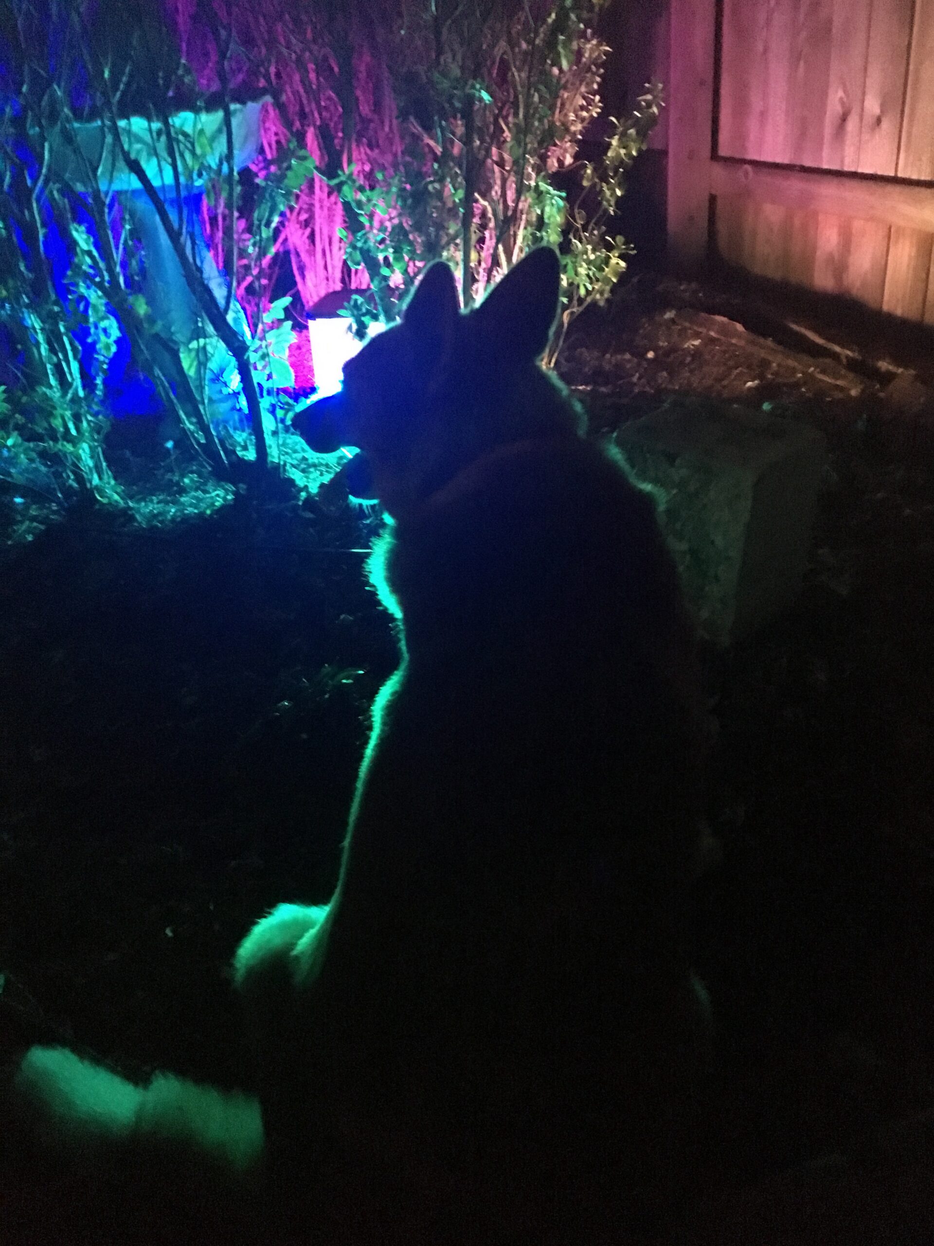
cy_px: 623
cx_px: 467
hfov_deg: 48.2
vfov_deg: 61.7
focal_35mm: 29
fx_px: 1043
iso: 2000
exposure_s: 1/15
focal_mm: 4.15
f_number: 2.2
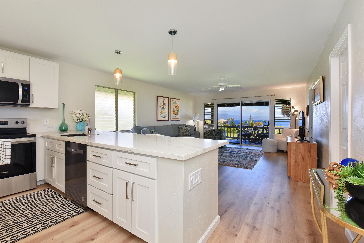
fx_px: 162
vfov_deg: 73.8
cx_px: 182
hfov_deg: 96.7
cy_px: 122
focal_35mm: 16
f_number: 4
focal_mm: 16
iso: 160
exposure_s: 1/60
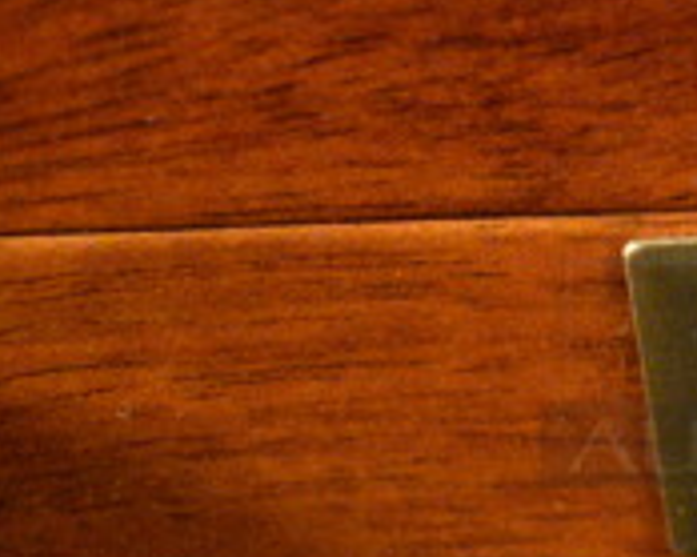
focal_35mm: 89
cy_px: 276
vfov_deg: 17.3
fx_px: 1835
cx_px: 989
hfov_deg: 19.3
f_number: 3.5
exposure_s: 1/80
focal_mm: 18
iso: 12800
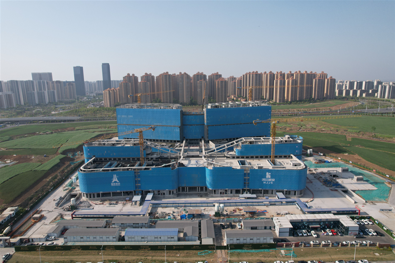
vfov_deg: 57.2
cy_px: 132
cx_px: 198
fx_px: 241
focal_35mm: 22
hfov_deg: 78.6
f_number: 2.8
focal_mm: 8.38
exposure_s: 1/2000
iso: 120
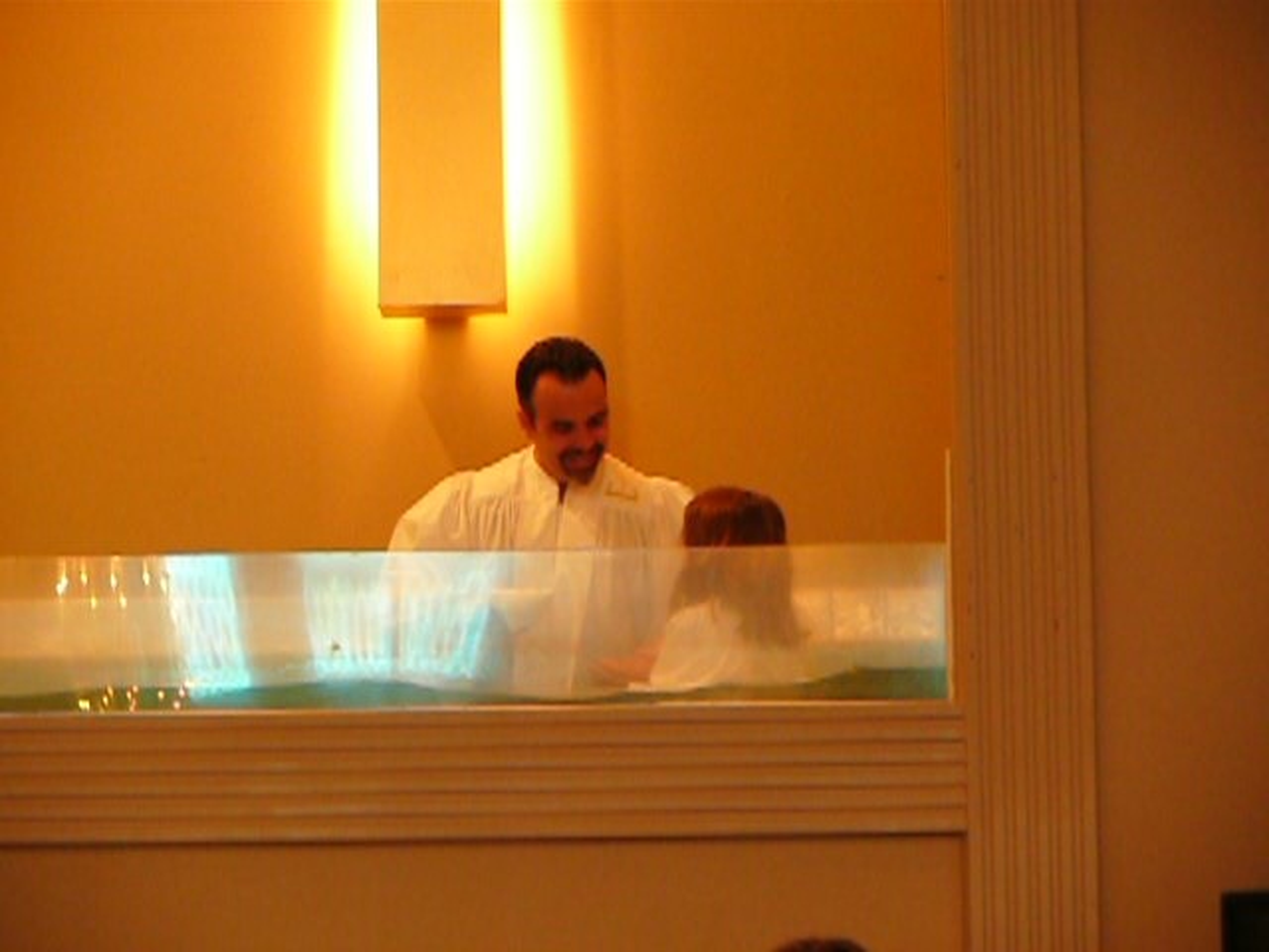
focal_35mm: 197
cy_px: 476
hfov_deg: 10.0
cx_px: 634
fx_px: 7222
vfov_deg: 7.5
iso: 80
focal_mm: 41.7
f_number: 3.6
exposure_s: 1/5
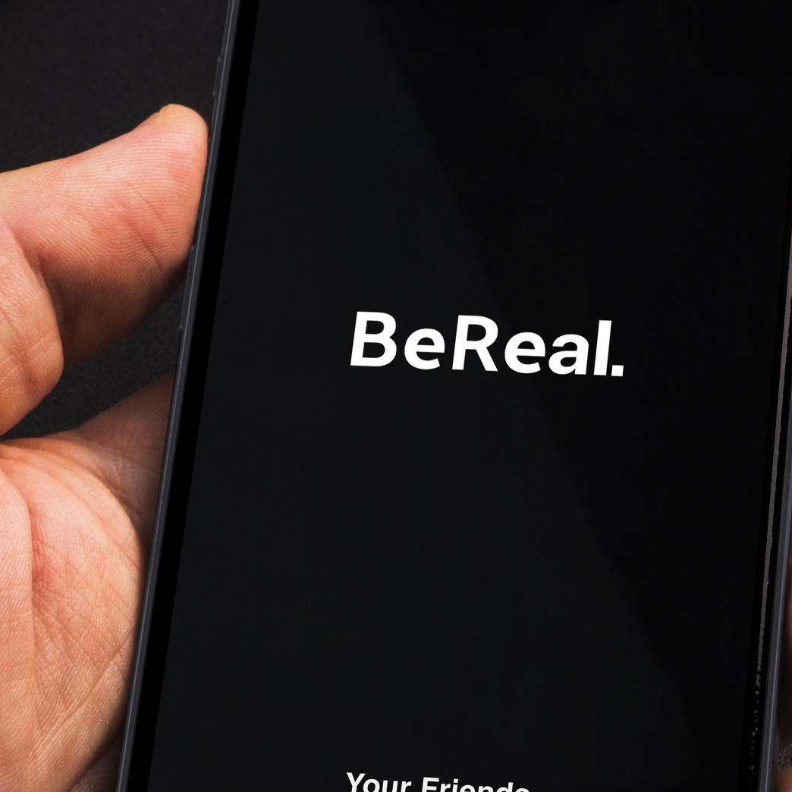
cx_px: 392
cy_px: 483
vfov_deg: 13.6
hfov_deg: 13.6
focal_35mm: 128
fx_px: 3319
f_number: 13
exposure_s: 1/15
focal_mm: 35
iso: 100
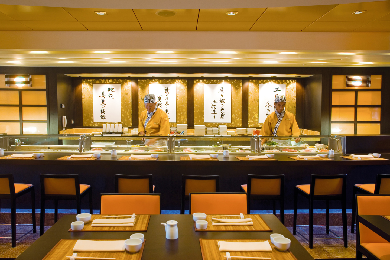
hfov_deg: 61.9
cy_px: 130
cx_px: 195
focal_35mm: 30
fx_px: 325
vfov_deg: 43.6
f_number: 5.6
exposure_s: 1/2
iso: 100
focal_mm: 20
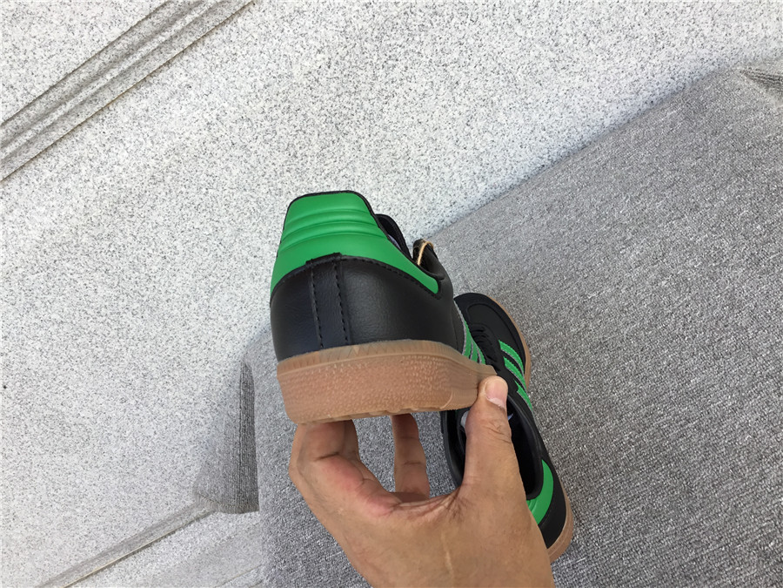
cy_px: 294
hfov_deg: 58.4
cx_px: 392
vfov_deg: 45.4
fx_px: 701
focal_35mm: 31
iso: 25
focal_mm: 3.3
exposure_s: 1/152
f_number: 2.4
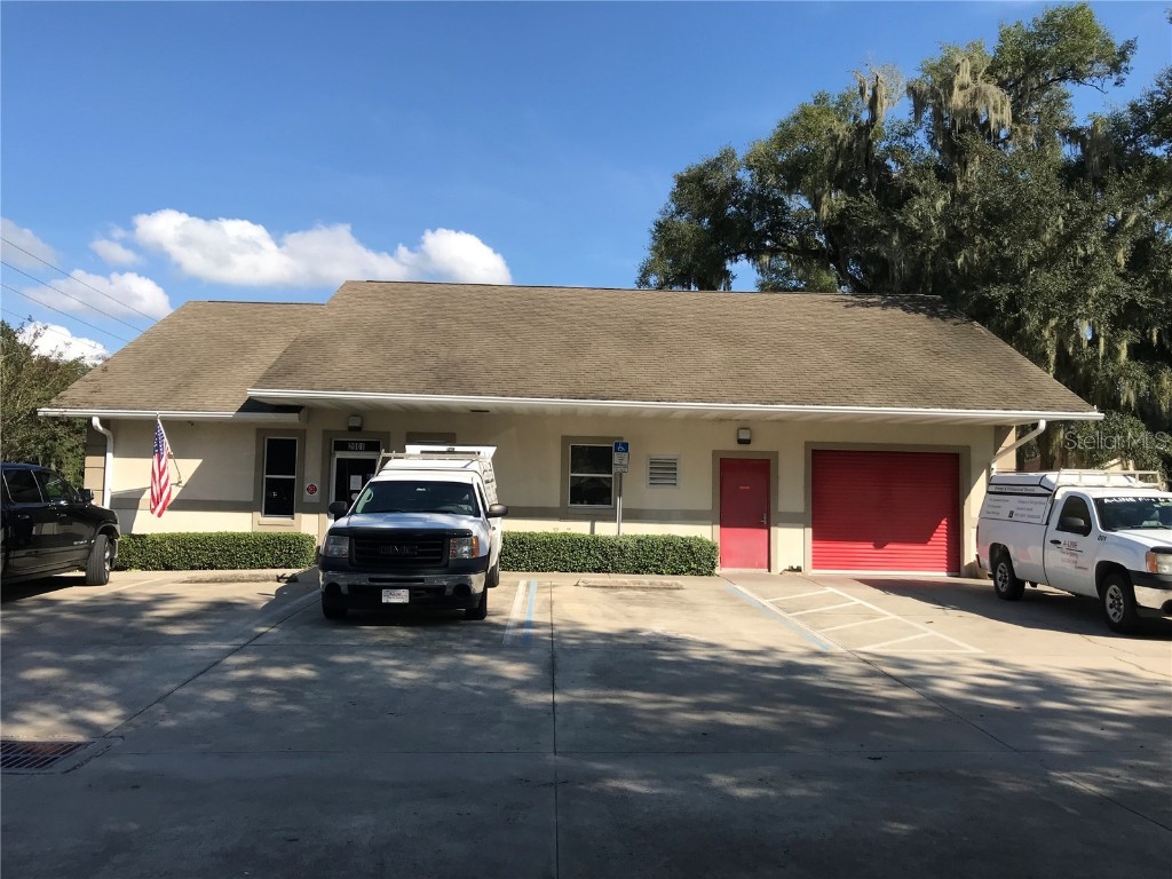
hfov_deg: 63.4
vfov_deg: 49.7
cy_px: 440
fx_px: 948
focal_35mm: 28
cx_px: 586
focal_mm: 3.99
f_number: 1.8
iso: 20
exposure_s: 1/1996
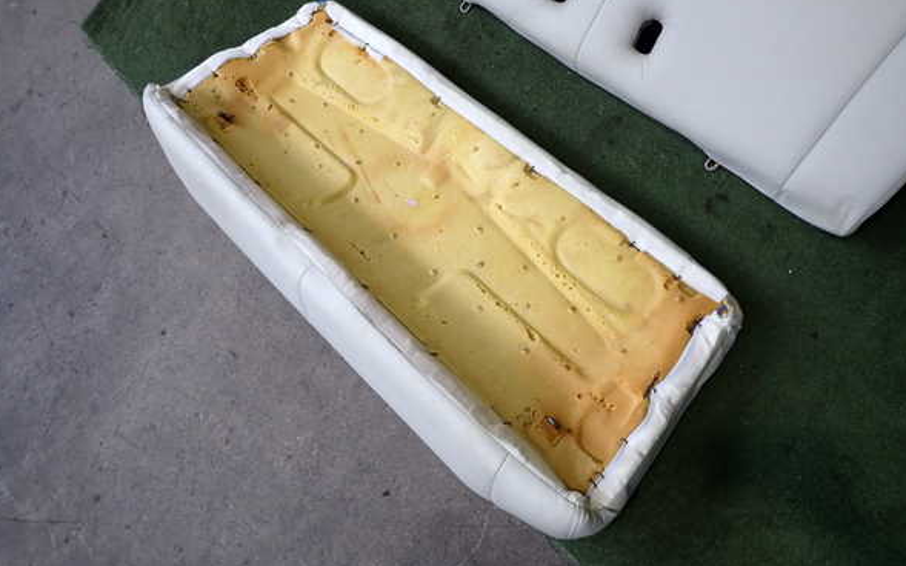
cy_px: 266
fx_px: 667
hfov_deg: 68.4
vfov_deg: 46.0
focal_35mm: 27
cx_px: 451
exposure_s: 1/125
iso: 100
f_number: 2
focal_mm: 4.5
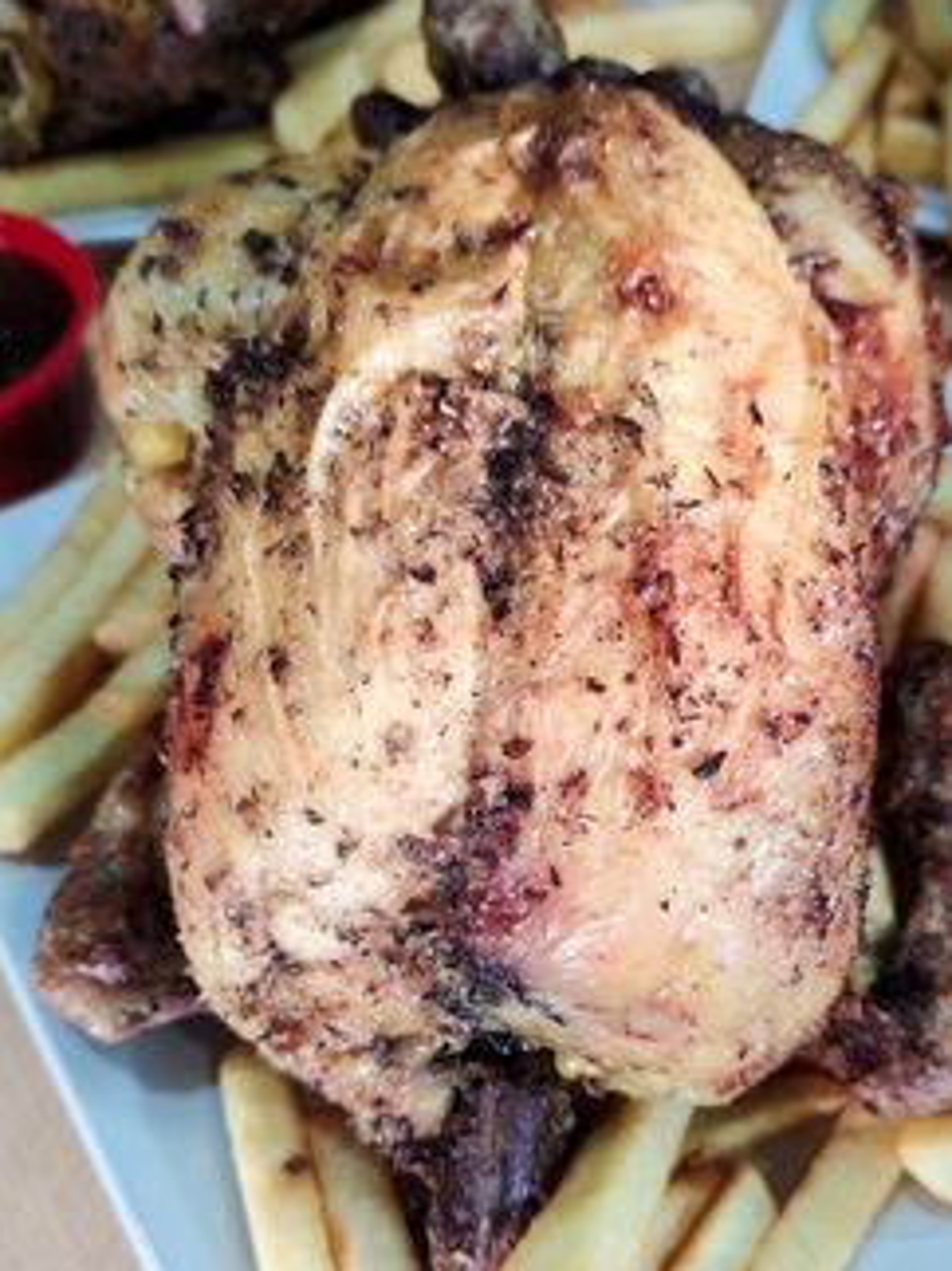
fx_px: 1211
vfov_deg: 54.5
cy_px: 822
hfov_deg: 42.7
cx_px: 563
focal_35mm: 33
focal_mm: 5.42
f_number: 1.89
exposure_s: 1/50
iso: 238
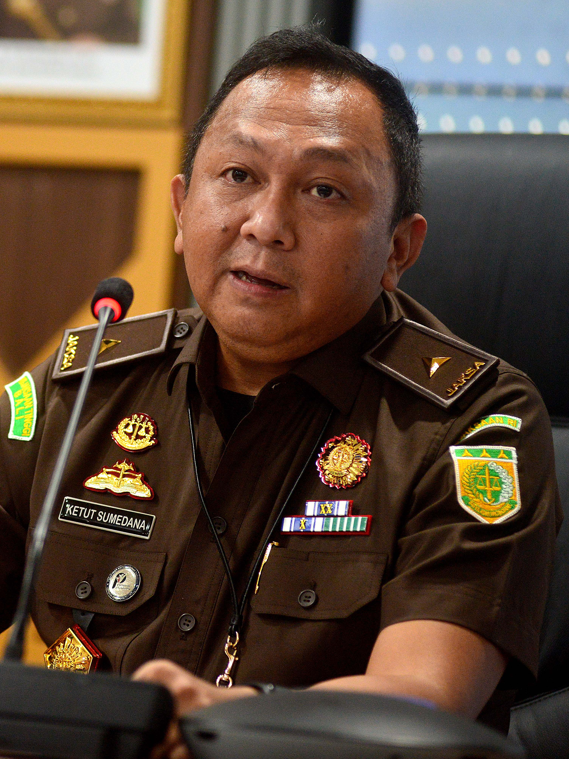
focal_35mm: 210
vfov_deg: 9.4
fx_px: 4602
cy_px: 380
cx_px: 36
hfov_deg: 7.1
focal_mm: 145
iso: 1600
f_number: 3.5
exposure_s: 1/125
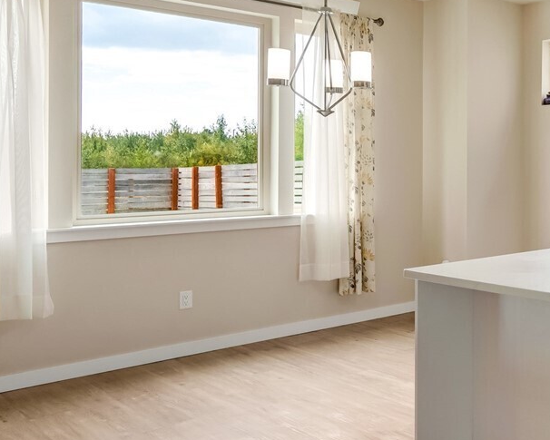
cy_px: 166
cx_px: 665
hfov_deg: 34.0
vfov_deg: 34.5
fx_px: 705
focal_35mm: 43
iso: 400
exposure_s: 1/640
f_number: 9
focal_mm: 16.5
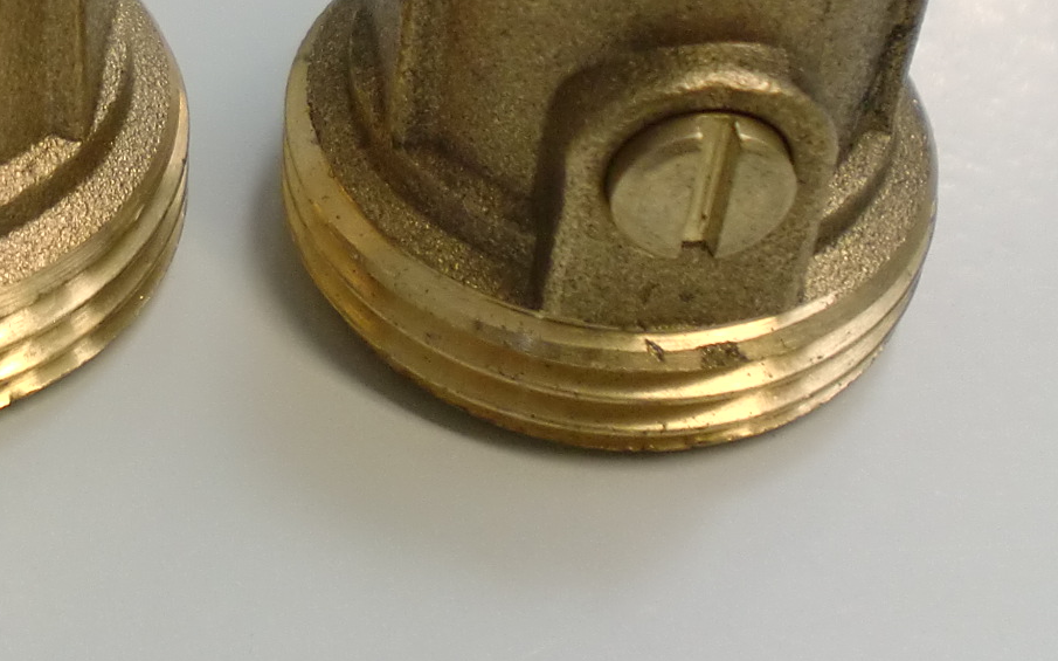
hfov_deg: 24.1
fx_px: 2421
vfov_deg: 15.2
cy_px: -20
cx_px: 160
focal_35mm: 84
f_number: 3.1
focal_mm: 6.3
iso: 160
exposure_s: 1/60
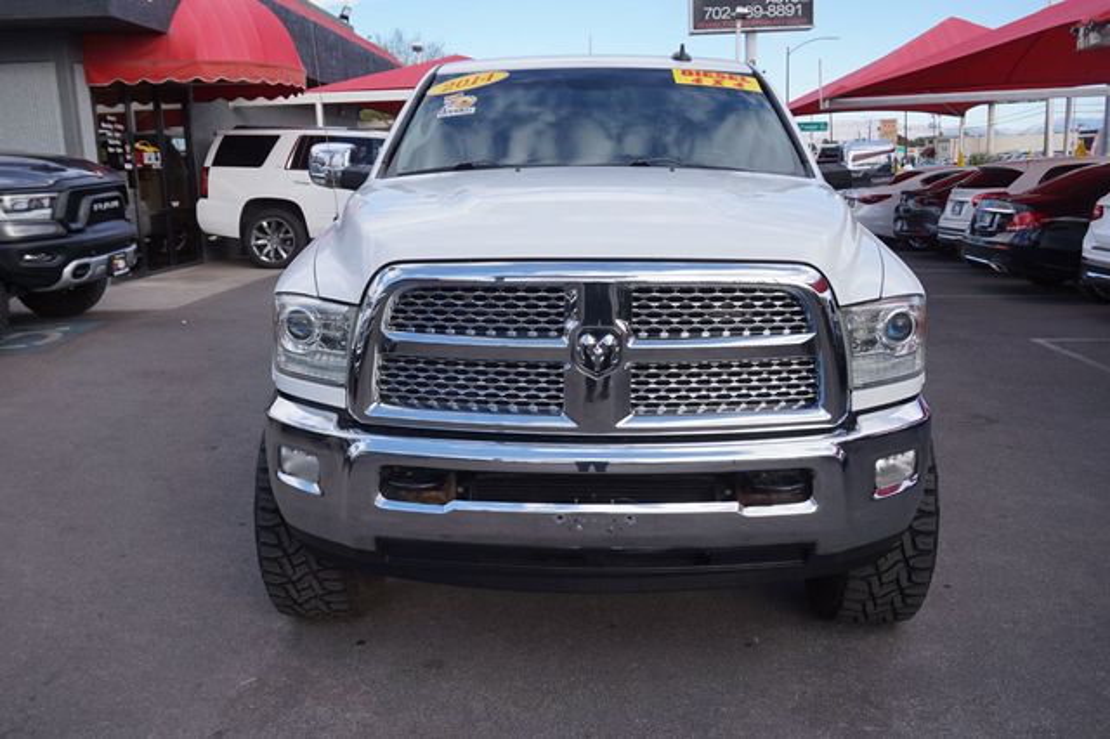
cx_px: 555
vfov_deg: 39.9
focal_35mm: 33
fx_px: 1017
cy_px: 370
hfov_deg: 57.2
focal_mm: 22
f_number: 6.3
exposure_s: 1/200
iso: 100
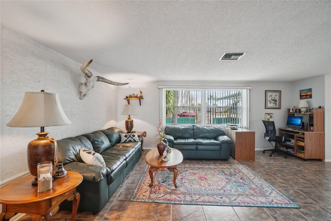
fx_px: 138
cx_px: 166
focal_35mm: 15
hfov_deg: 100.4
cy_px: 110
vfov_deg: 77.3
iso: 800
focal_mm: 10
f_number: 8
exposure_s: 1/30
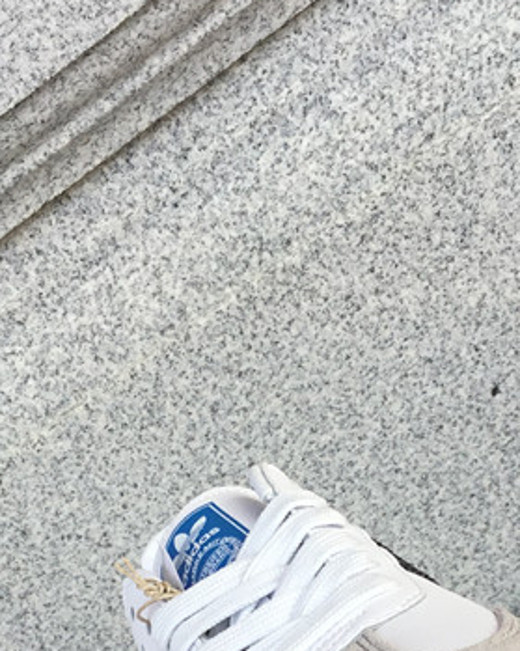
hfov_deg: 19.7
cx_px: 270
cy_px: 603
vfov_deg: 23.7
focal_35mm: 78
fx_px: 1501
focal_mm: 3.3
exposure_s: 1/503
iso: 25
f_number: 2.4
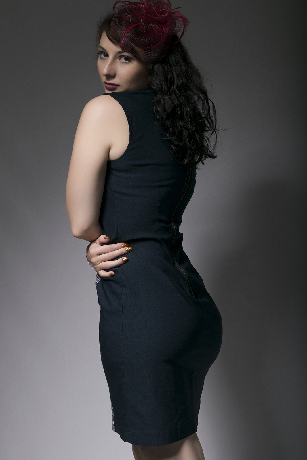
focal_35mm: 82
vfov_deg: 24.6
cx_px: 154
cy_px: 230
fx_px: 1055
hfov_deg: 16.6
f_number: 13
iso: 100
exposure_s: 1/200
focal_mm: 55
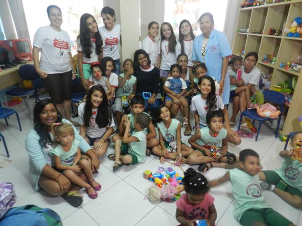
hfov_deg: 73.9
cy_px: 113
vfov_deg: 58.9
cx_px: 151
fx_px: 201
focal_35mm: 23
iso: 400
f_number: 3.4
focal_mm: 4
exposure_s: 1/15
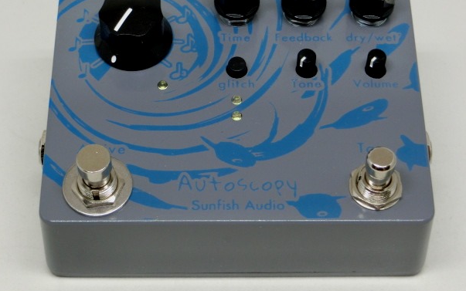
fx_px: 1143
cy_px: 130
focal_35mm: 90
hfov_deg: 23.0
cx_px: 233
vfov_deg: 14.5
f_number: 5.4
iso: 320
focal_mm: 14.3
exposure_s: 1/125
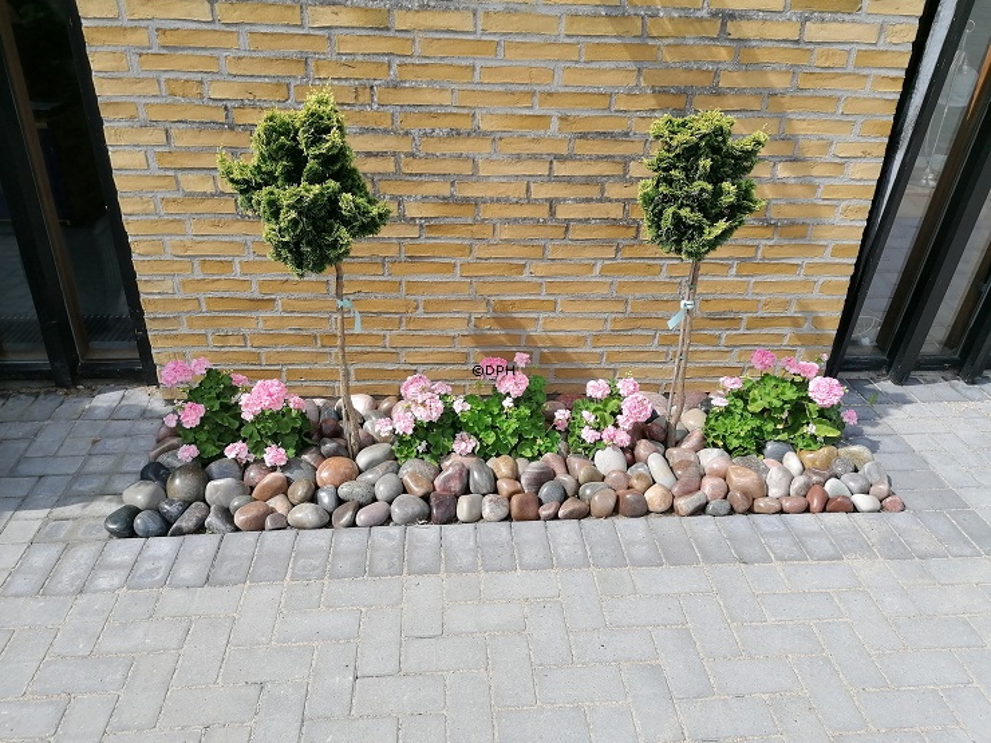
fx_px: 773
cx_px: 496
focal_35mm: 27
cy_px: 372
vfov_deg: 51.4
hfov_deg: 65.3
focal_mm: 4.75
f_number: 1.8
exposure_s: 1/1083
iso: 50
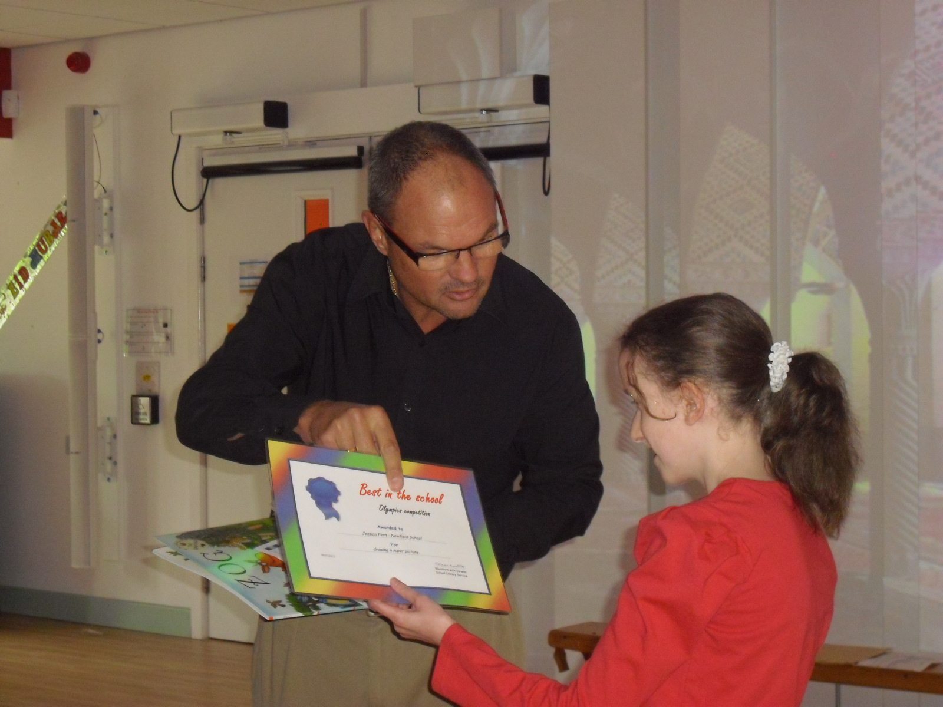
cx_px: 472
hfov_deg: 25.0
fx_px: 2125
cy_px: 354
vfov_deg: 18.9
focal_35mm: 78
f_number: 4.2
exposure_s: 1/60
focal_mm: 12.8
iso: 400
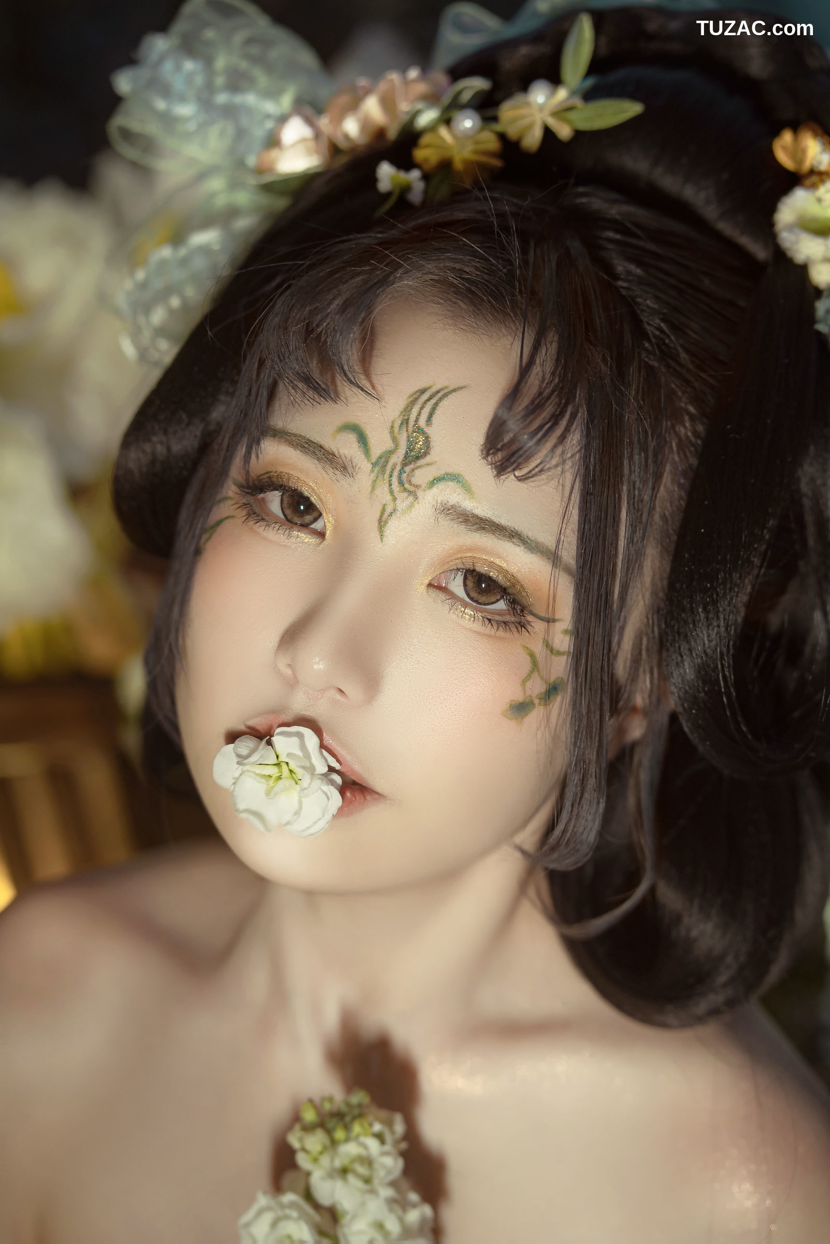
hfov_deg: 16.1
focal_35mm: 85
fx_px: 2939
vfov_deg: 23.9
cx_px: 415
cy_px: 622
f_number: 3.5
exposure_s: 1/40
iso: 640
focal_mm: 85
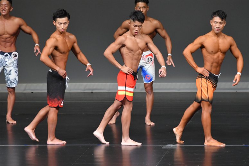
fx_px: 2385
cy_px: 83
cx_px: 124
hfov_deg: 6.0
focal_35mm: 345
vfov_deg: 4.0
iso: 4000
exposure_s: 1/400
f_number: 5.6
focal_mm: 230
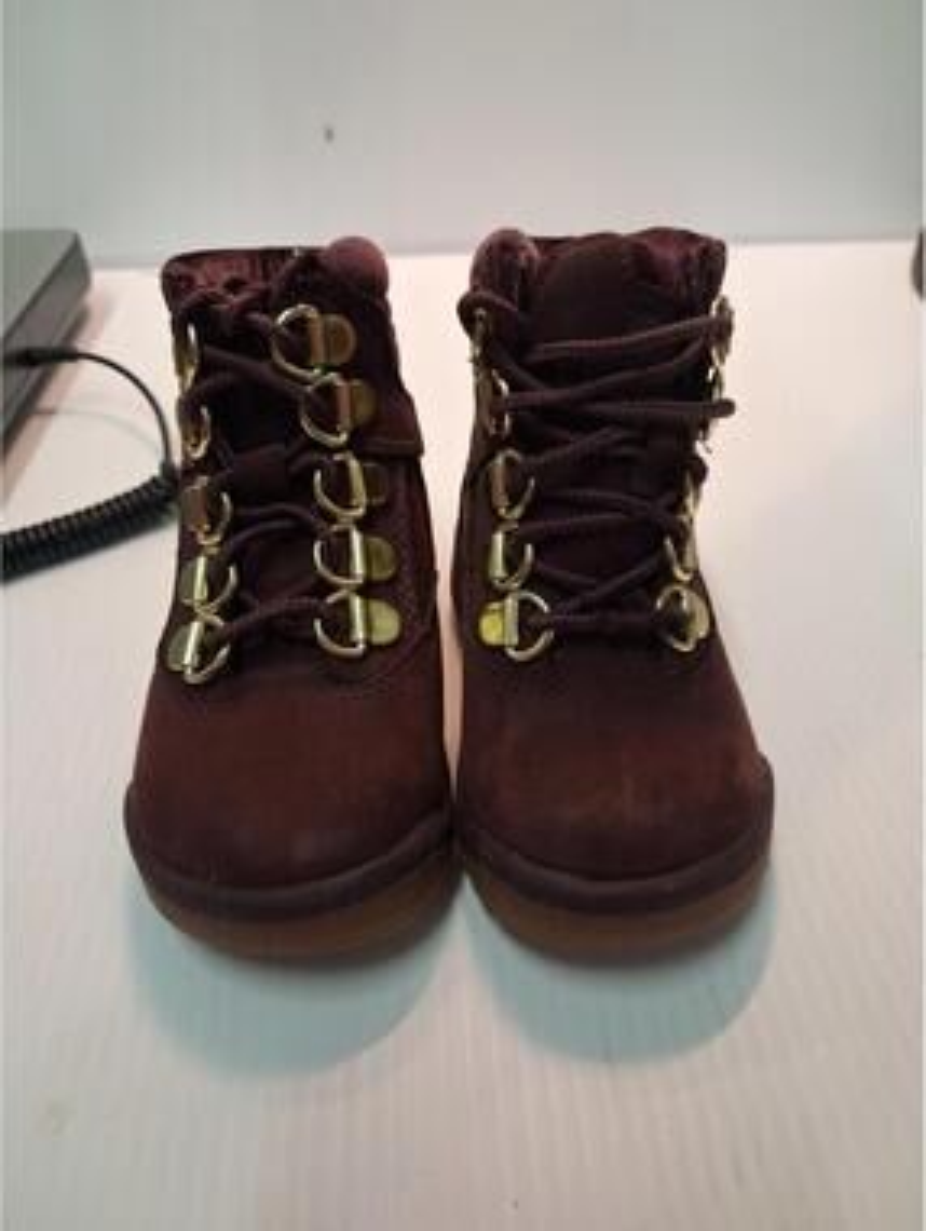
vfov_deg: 65.3
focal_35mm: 27
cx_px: 463
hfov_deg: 51.5
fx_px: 961
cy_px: 616
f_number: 1.8
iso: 250
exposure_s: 1/60
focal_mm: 4
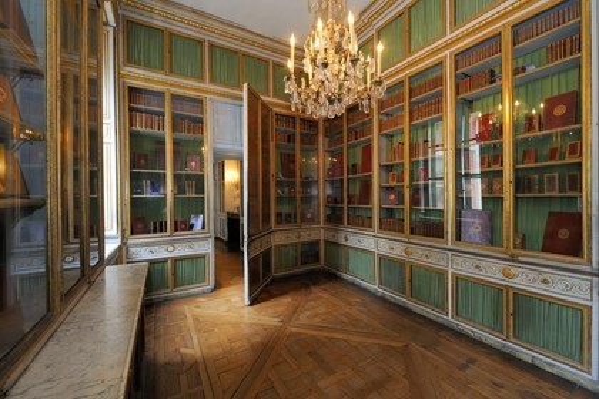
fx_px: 250
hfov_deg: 100.4
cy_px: 200
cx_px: 300
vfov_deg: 77.3
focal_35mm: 15
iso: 200
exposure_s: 2
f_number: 10
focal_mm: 15
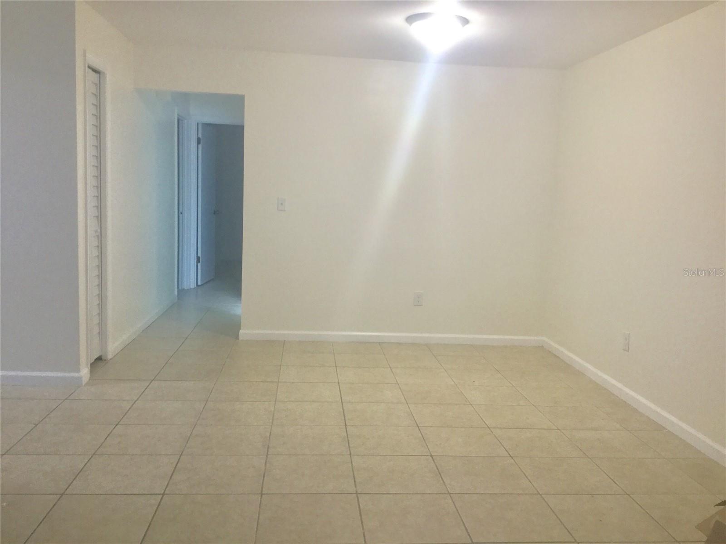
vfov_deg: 45.4
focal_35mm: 31
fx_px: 650
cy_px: 272
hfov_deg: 58.4
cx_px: 363
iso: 50
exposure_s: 1/30
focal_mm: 3.3
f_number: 2.4
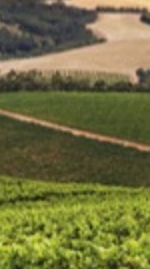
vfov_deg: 9.8
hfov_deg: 5.5
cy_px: -16
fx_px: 1554
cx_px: 106
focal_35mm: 219
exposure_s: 1/250
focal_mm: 35
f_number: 9
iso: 200
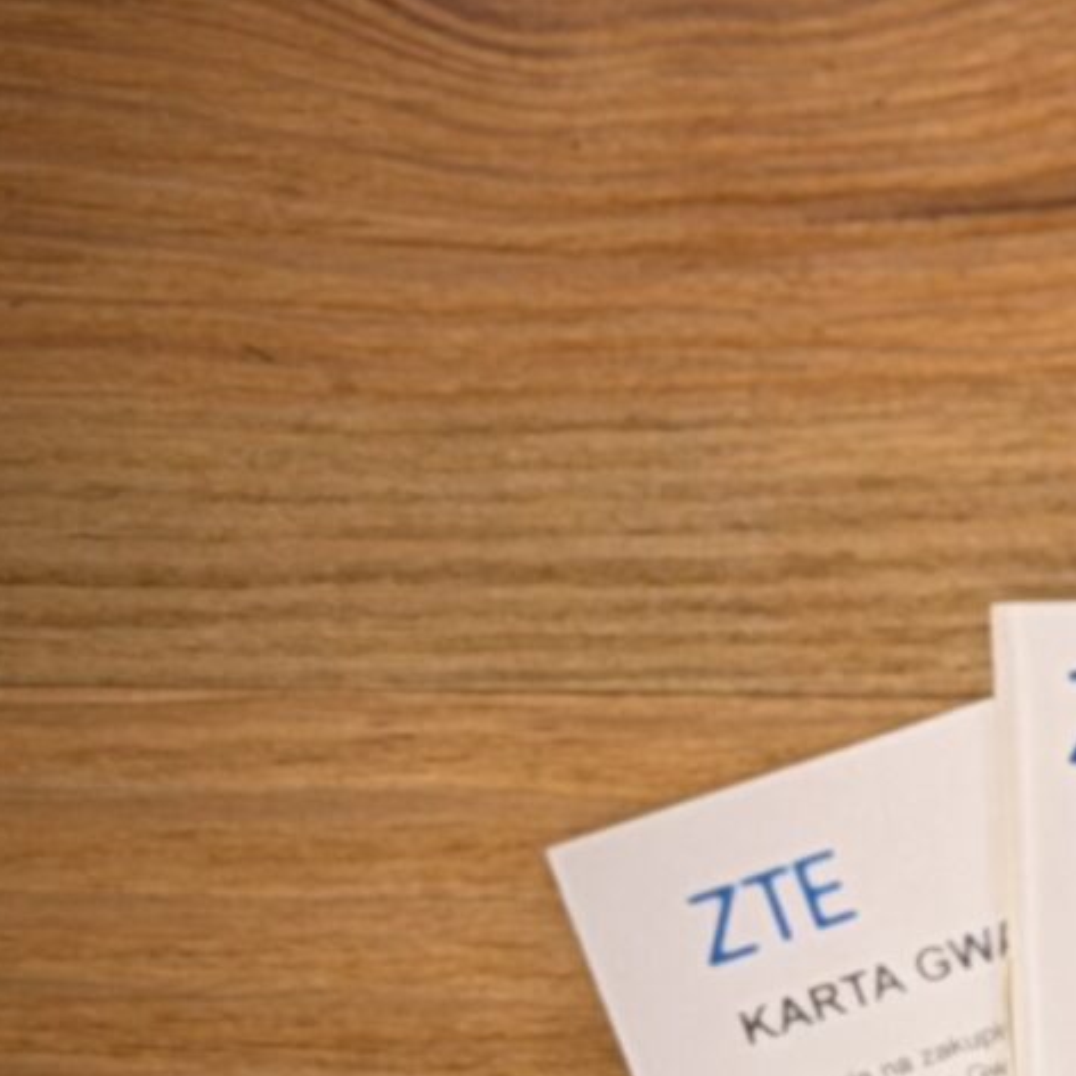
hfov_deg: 7.0
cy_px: 1003
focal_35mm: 230
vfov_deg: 7.6
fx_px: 8089
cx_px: 2904
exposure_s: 1/33
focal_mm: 6.76
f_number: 1.78
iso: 200
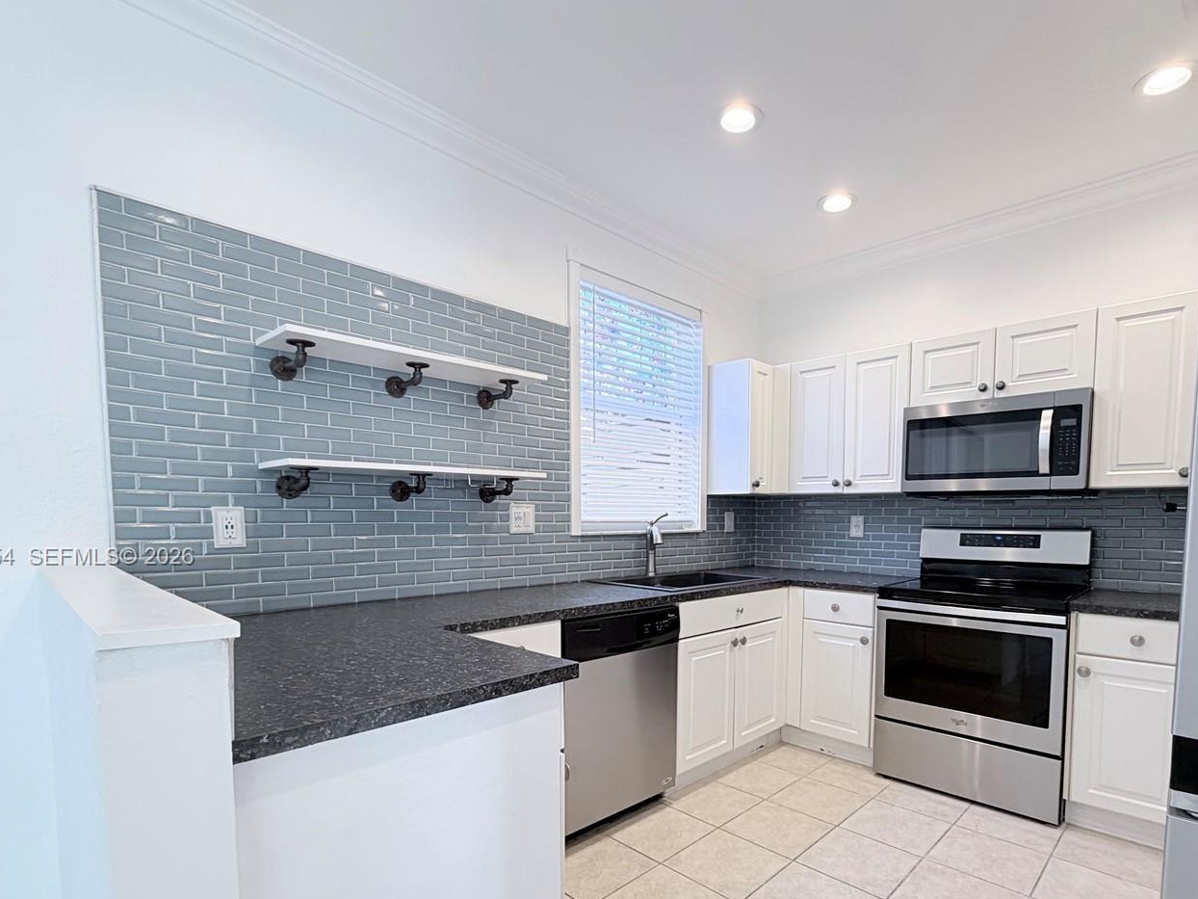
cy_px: 558
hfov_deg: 87.4
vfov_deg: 70.5
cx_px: 664
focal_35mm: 18
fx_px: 623
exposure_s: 1/120
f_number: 2.2
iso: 160
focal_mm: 2.22
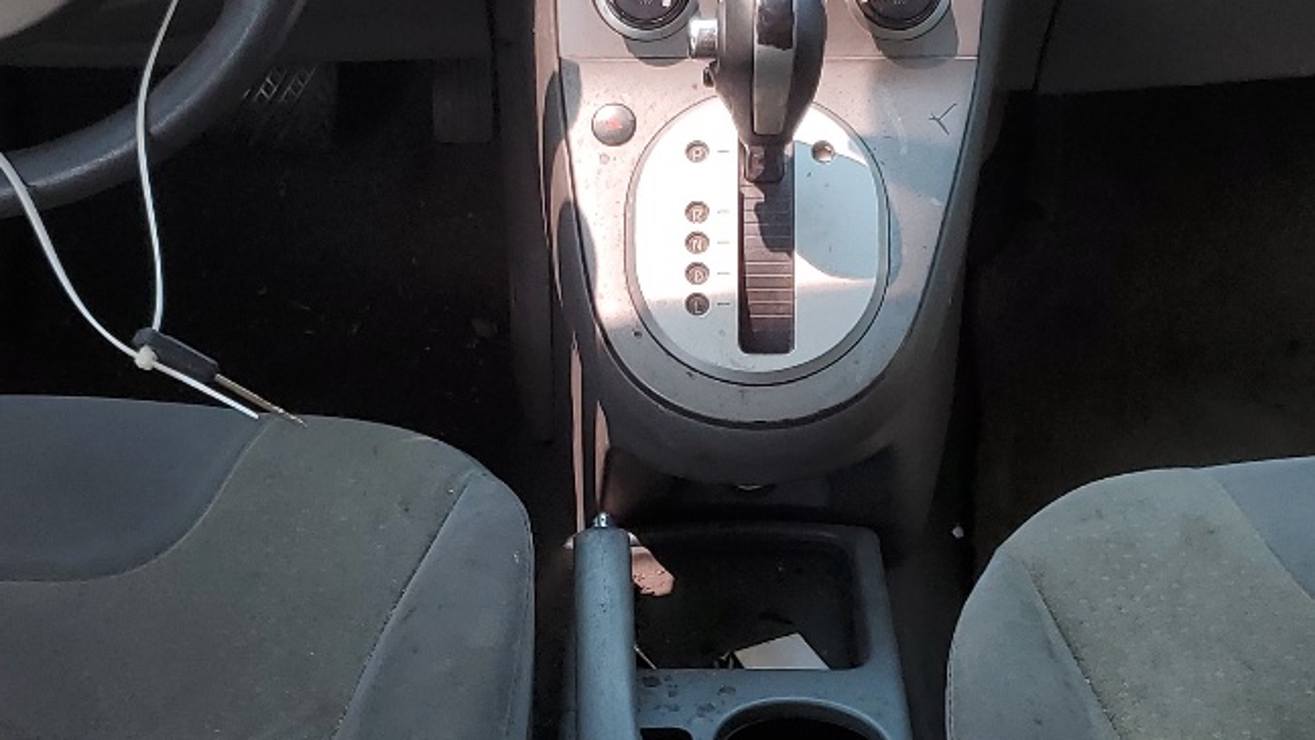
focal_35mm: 70
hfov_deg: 30.1
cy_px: 407
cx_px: 726
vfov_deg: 17.2
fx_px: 2441
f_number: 1.5
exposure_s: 1/227
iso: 50
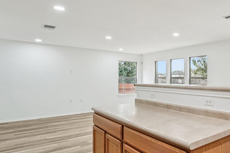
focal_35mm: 26
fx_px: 166
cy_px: 81
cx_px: 197
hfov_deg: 61.1
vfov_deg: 49.5
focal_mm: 14
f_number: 8
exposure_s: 1/60
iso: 800
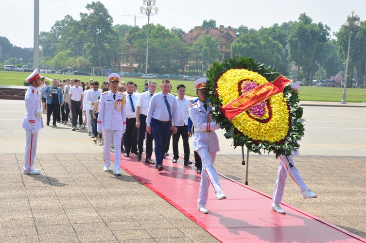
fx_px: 579
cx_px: 183
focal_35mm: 57
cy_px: 122
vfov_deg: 23.7
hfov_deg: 35.1
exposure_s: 1/125
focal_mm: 38
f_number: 14
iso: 200
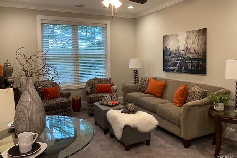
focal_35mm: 28
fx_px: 184
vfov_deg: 46.3
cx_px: 117
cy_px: 68
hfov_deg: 65.5
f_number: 1.8
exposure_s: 1/60
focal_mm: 4.25
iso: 160
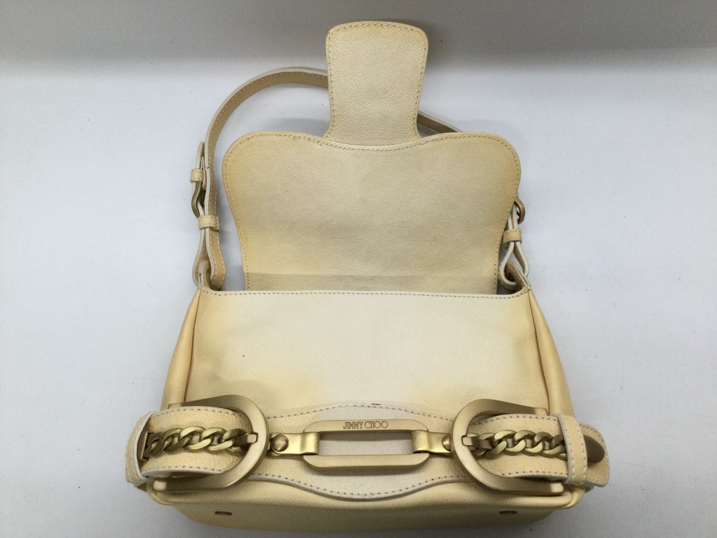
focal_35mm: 31
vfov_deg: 45.4
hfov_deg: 58.4
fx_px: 642
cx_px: 358
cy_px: 269
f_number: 2.4
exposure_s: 1/30
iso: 25
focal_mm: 3.3
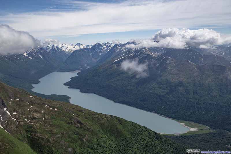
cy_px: 77
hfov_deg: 53.1
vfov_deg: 36.9
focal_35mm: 36
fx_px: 231
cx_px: 116
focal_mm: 36
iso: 100
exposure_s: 1/1250
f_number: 6.3
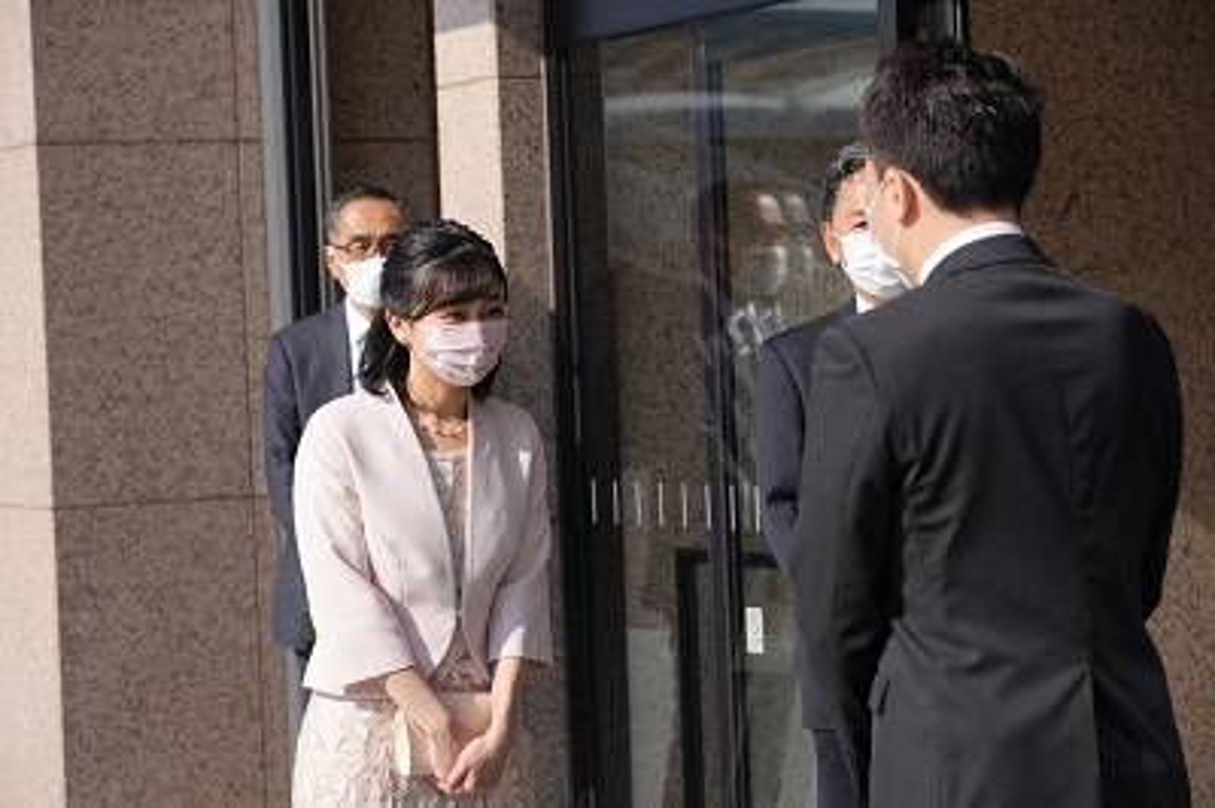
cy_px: 404
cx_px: 608
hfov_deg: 19.5
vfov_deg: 13.0
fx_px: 3541
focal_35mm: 105
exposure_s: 1/640
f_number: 5.6
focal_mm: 105
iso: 125
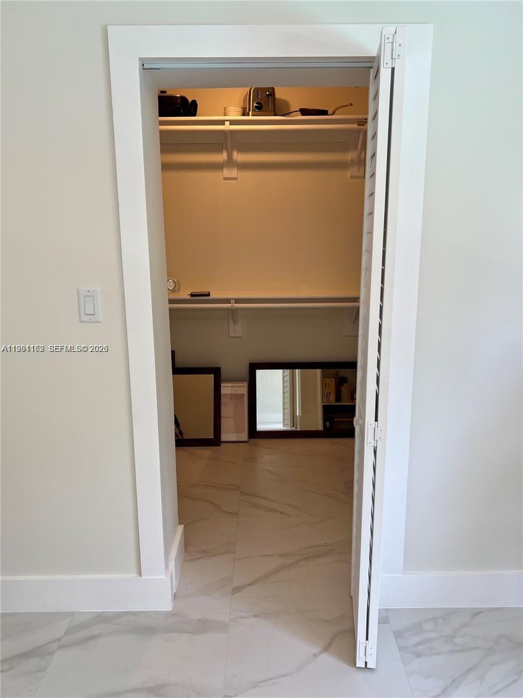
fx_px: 524
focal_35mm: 26
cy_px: 349
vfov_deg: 67.3
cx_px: 262
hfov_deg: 53.1
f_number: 1.5
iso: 40
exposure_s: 1/120
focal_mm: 5.7
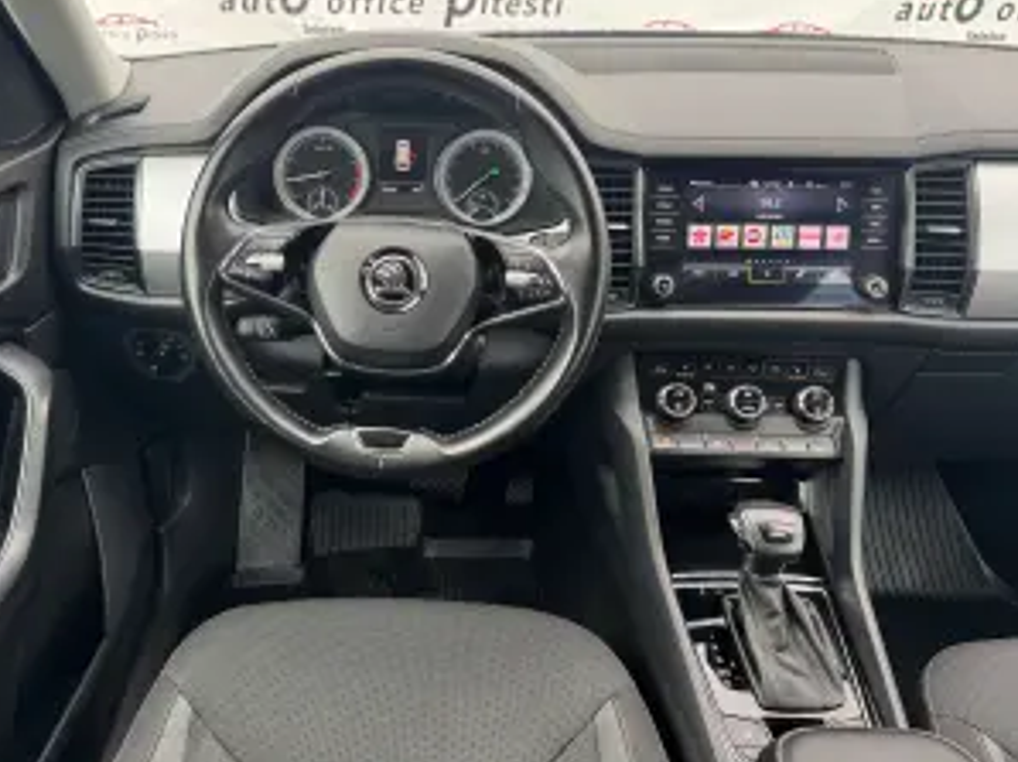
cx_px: 410
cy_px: 366
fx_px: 852
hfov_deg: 61.2
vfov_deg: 48.2
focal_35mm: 29
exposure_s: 1/121
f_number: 1.78
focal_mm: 6.76
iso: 100
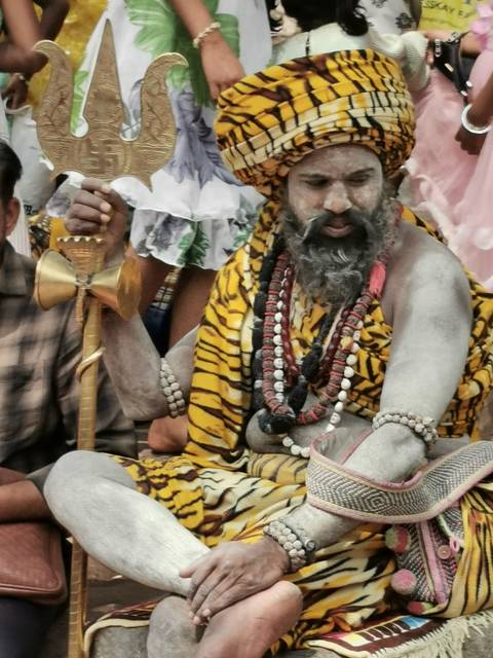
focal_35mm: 130
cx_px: 246
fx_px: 2469
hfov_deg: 11.4
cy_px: 329
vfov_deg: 15.2
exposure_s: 1/2571
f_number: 1.6
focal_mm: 5.56
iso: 50
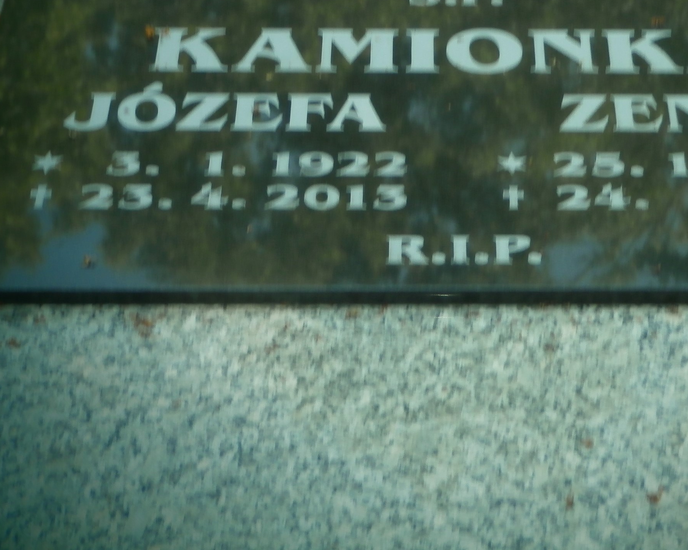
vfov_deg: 10.9
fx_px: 2871
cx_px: 488
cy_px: 119
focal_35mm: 141
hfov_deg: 13.6
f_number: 5
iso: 125
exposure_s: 1/100
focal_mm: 15.16
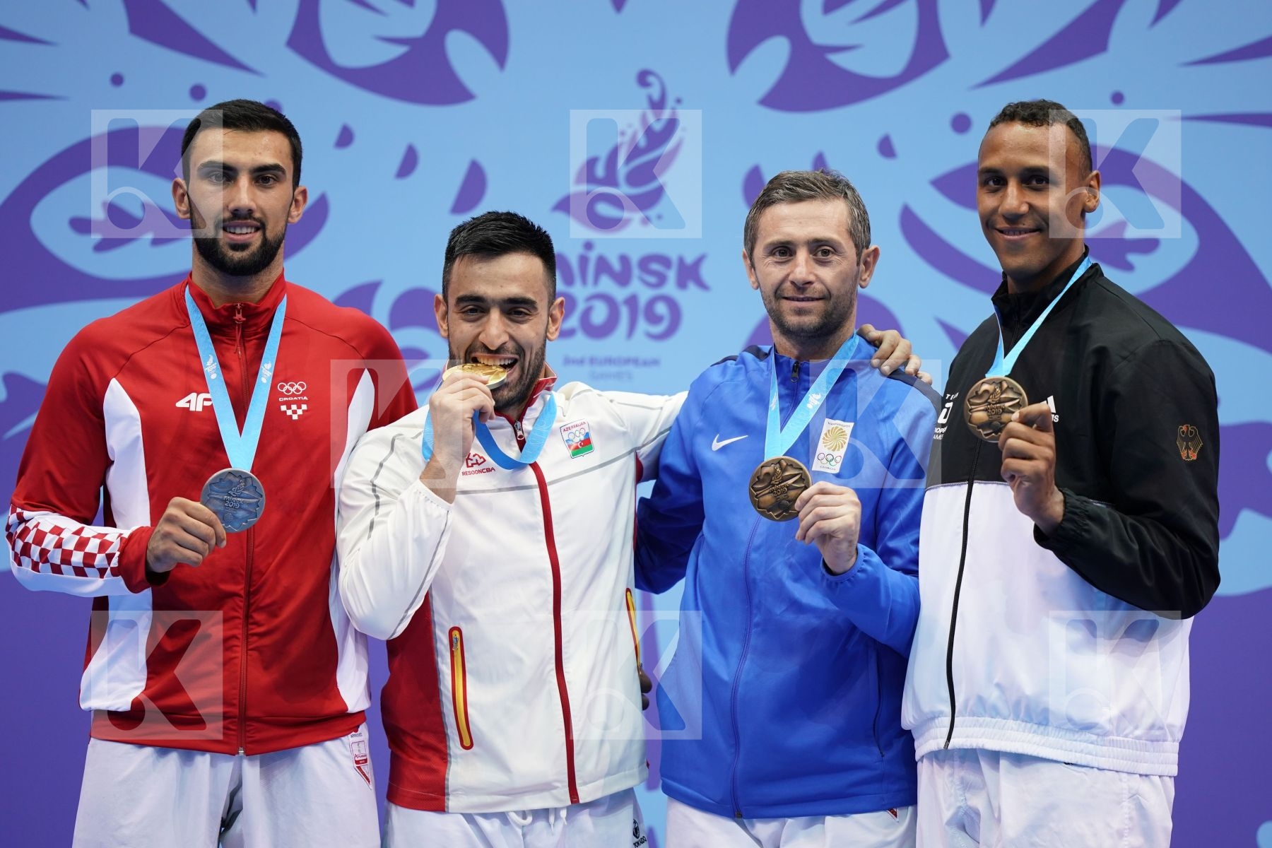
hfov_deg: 5.2
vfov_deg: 3.4
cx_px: 636
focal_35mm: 400
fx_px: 14132
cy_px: 424
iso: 800
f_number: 2.8
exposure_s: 1/500
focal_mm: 400
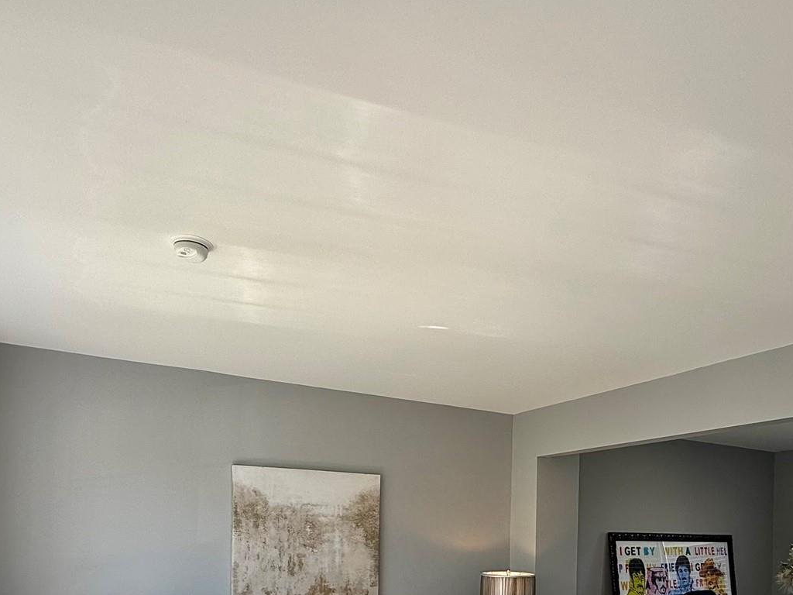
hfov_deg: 63.1
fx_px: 641
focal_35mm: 28
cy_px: 540
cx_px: 455
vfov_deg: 45.0
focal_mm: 2.22
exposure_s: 1/149
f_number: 2.2
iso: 50
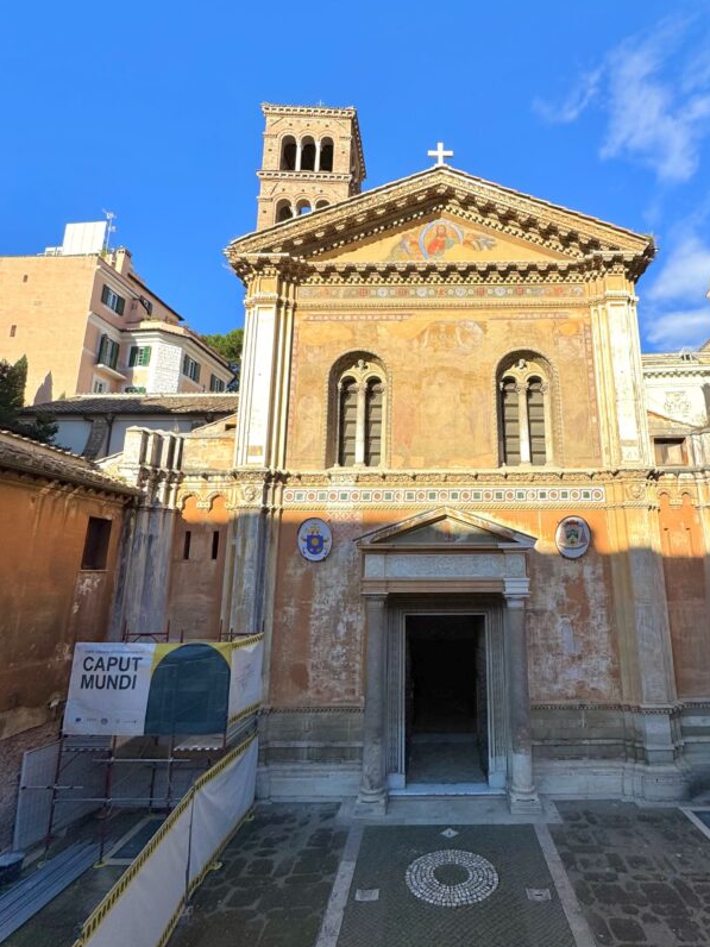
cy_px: 462
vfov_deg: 87.7
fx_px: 492
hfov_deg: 70.6
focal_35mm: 18
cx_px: 435
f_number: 2.2
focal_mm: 2.22
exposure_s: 1/2028
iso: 50
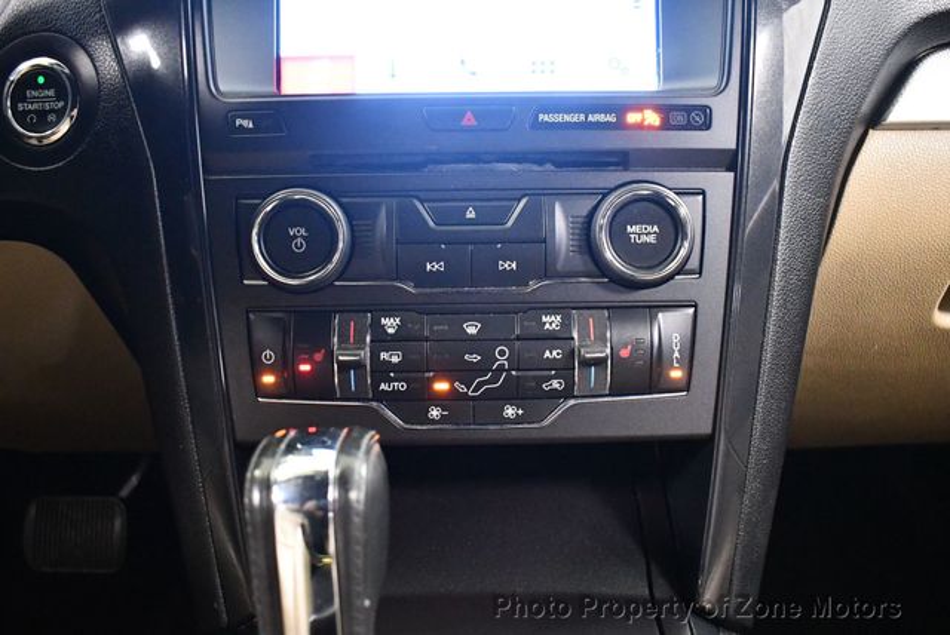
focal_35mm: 36
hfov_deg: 53.1
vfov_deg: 36.9
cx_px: 475
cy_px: 318
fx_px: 951
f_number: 3.5
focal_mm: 18
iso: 6400
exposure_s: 1/60
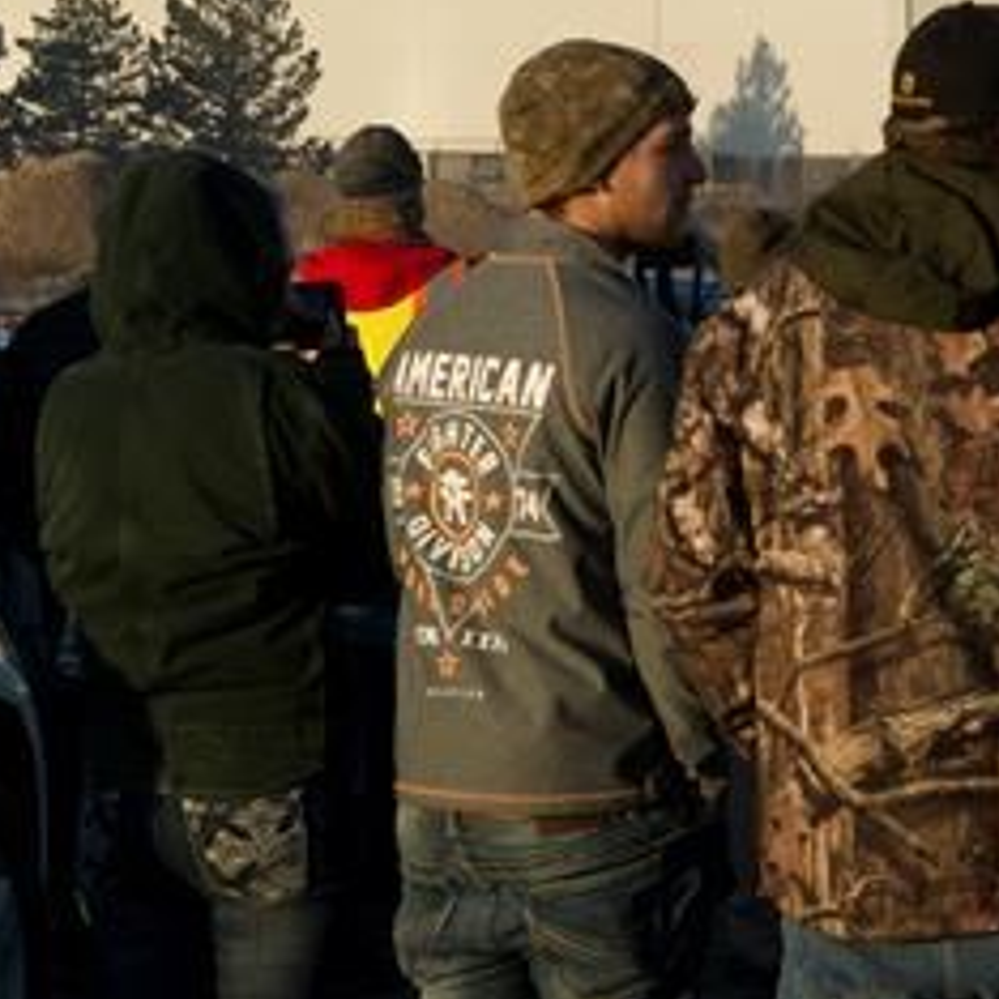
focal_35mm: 170
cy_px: 147
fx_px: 5551
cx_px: 961
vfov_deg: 10.2
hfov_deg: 10.2
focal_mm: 48
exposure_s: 1/800
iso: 640
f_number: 8
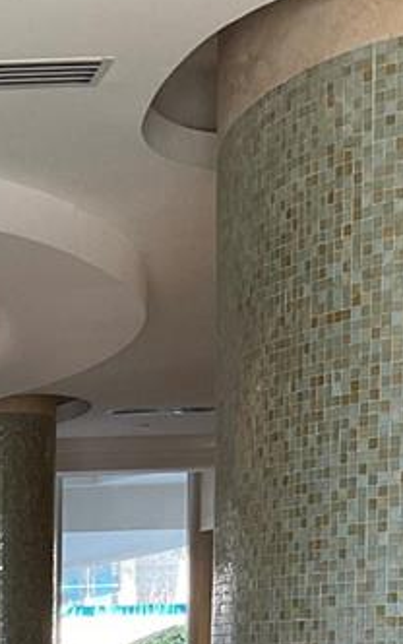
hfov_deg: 11.0
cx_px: -327
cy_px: 886
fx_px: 1947
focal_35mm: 111
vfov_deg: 17.4
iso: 50
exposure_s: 1/120
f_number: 1.8
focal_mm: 3
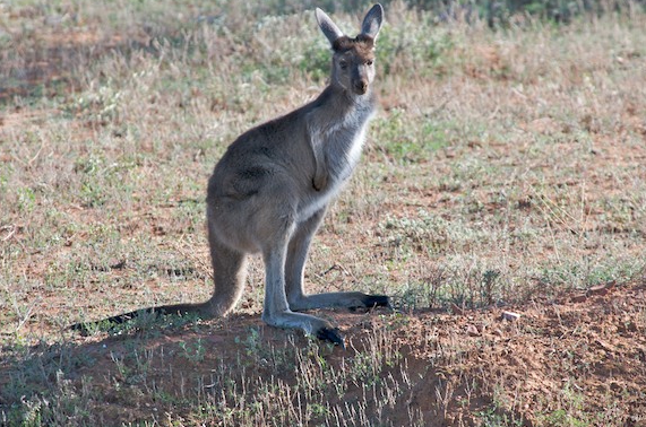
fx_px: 11298
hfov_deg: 3.3
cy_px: 211
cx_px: 320
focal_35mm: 631
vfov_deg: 2.2
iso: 320
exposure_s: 1/200
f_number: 7.1
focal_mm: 400
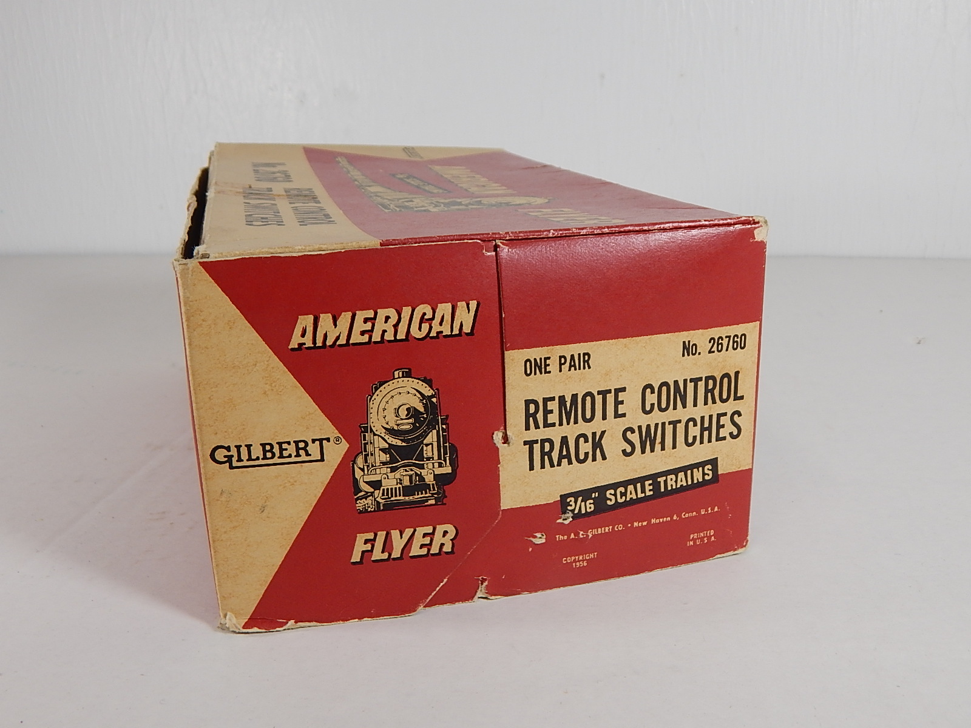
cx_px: 486
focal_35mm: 34
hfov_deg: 54.0
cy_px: 364
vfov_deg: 41.8
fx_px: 954
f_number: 3.3
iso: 125
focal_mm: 6.1
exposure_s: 1/50
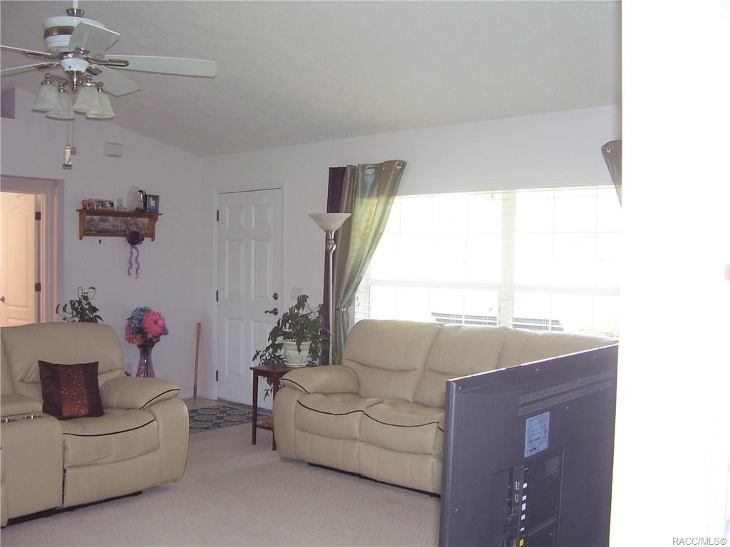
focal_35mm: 34
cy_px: 274
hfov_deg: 54.0
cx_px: 365
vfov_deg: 41.8
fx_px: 717
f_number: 2.7
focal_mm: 5.6
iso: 125
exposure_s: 1/60
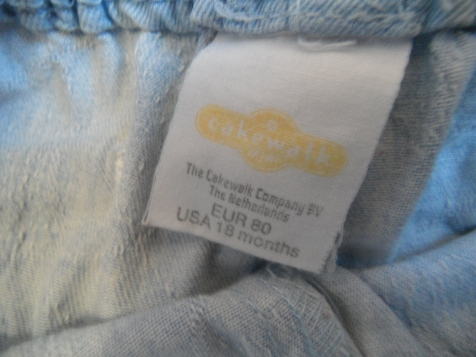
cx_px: 238
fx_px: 330
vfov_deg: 56.8
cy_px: 178
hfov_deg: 71.6
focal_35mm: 24
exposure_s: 1/6
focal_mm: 4.1
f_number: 2.9
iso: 400
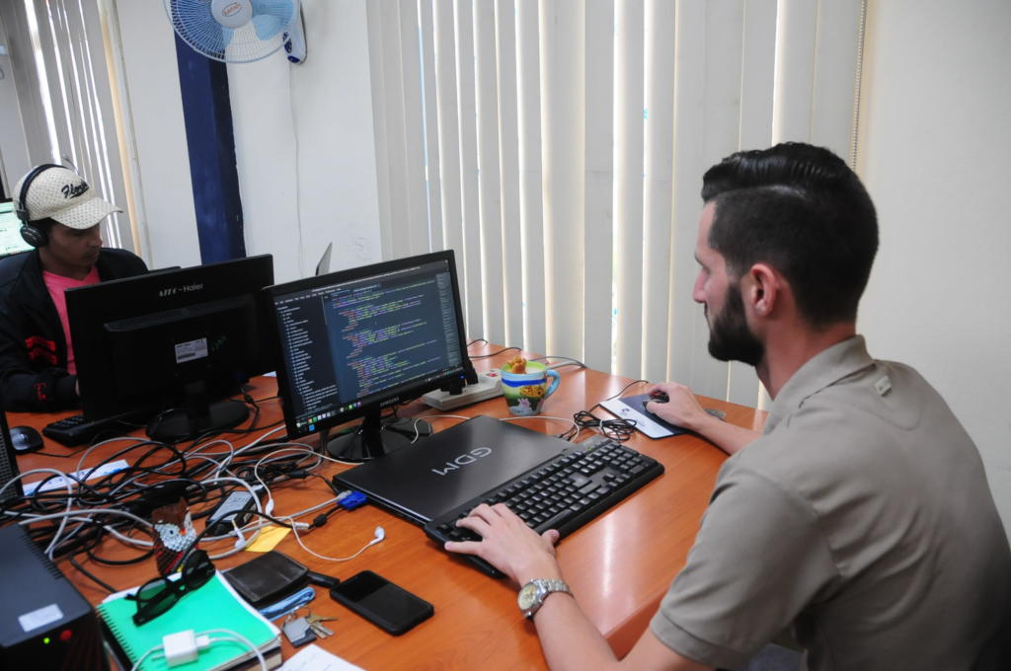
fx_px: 757
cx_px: 506
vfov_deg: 47.8
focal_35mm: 27
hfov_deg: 67.4
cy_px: 336
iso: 800
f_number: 3.5
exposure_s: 1/60
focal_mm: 18
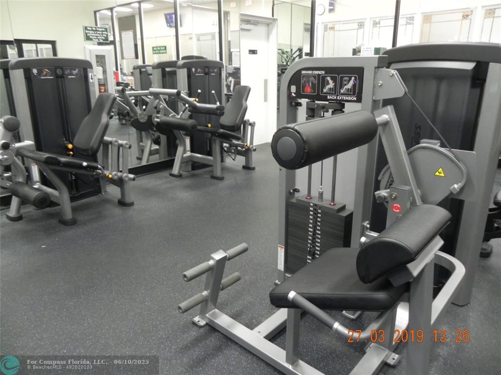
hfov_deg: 67.3
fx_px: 376
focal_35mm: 26
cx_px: 250
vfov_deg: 53.1
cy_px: 188
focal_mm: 4.6
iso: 400
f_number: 2.8
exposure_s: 1/14.3
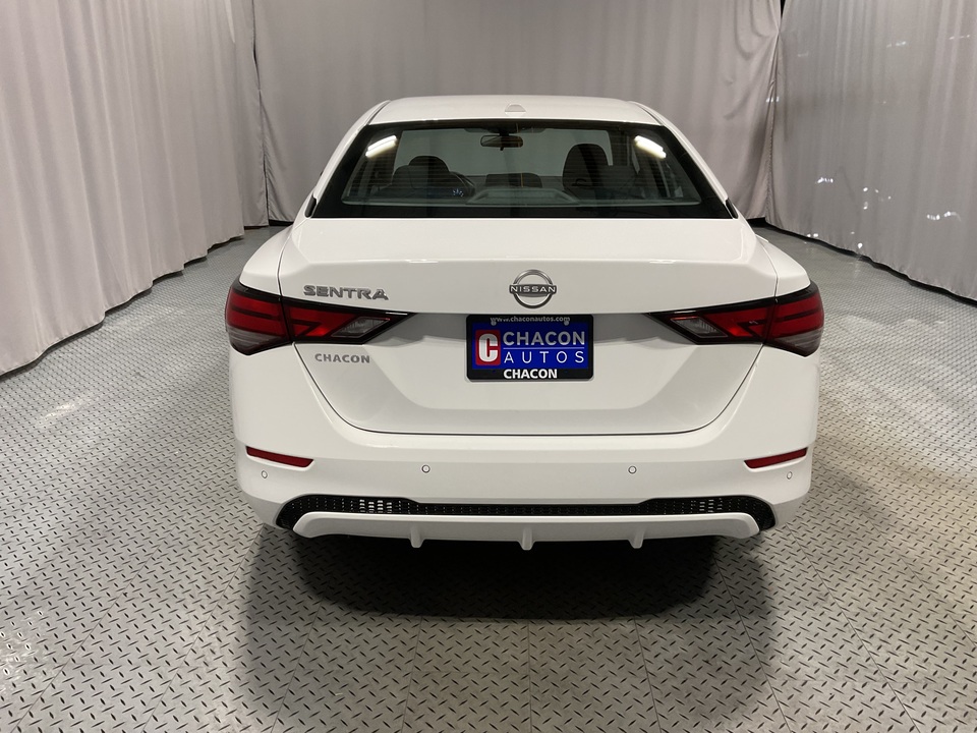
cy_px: 366
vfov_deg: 48.2
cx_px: 488
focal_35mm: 29
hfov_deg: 61.7
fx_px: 818
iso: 64
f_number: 1.8
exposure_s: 1/120
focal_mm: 3
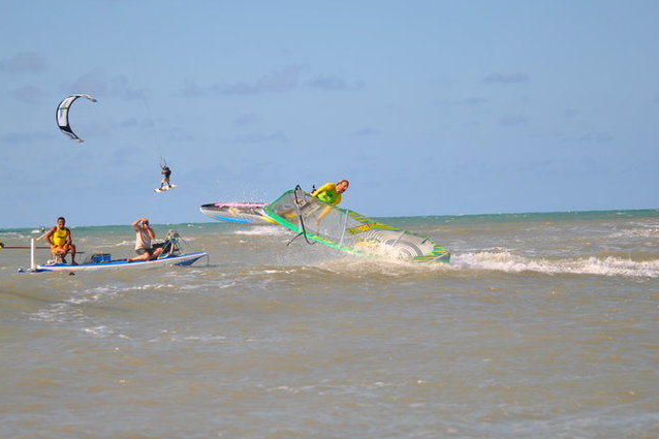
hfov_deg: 14.8
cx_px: 293
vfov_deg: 9.9
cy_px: 223
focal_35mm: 139
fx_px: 2544
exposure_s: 1/1000
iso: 100
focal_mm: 82
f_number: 4
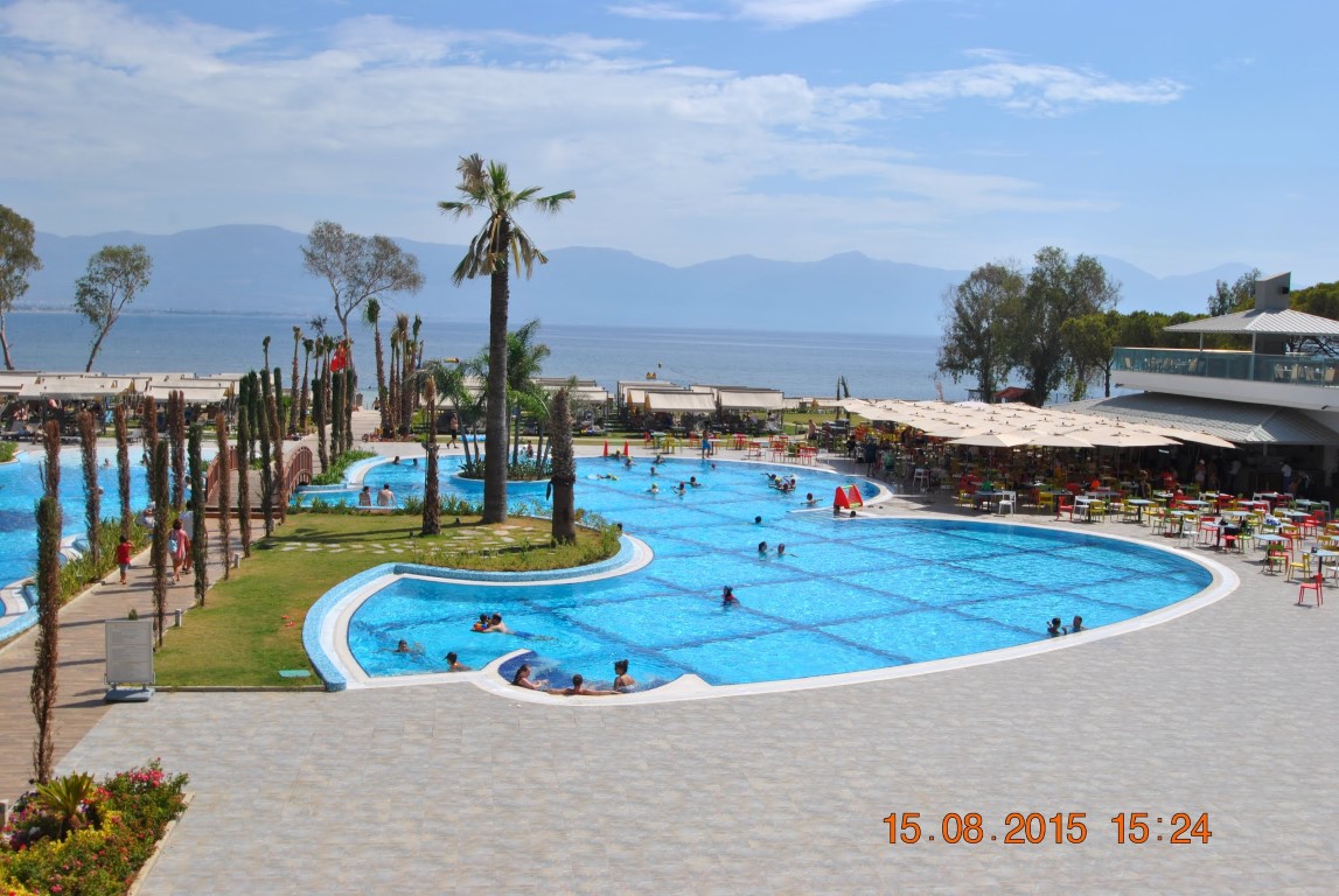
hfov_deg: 53.1
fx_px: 1341
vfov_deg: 37.0
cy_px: 448
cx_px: 670
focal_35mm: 36
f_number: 9
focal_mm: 24
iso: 100
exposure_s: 1/320
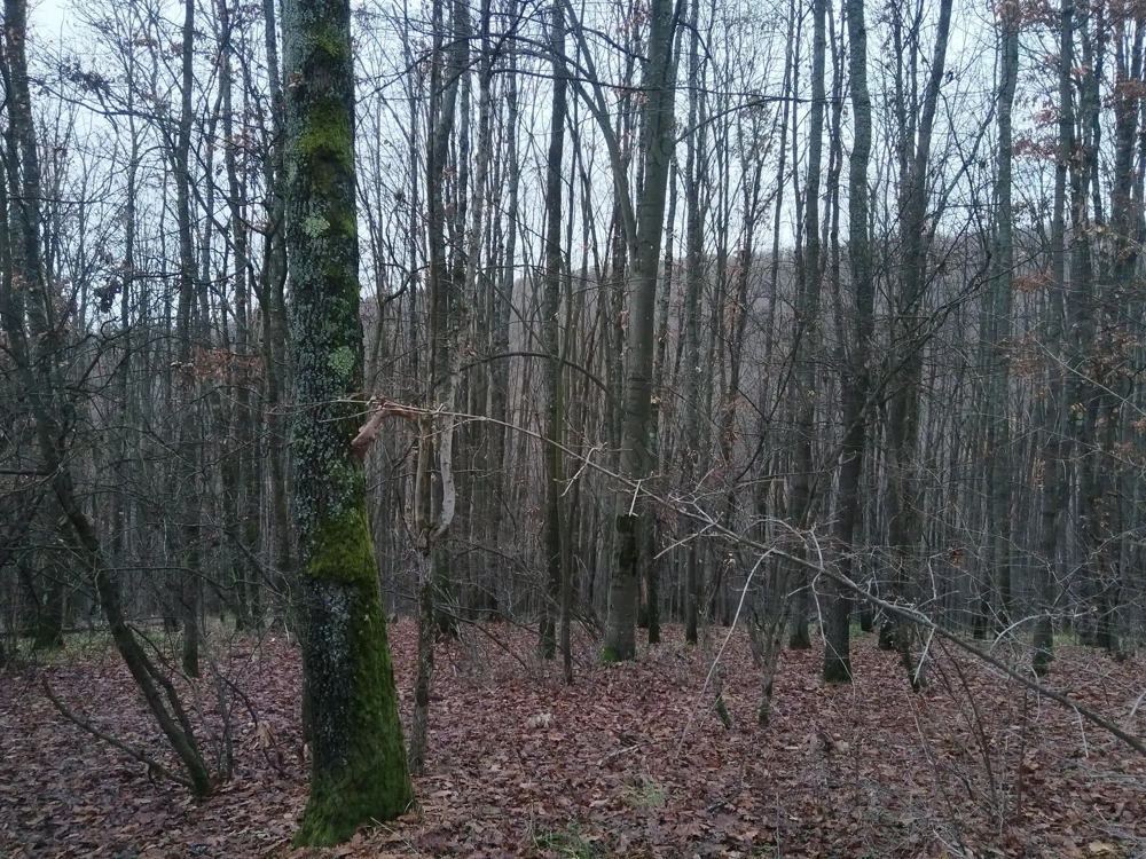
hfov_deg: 67.3
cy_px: 430
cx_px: 573
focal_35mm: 26
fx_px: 861
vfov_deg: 53.1
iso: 288
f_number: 1.9
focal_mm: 4.95
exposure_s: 1/100
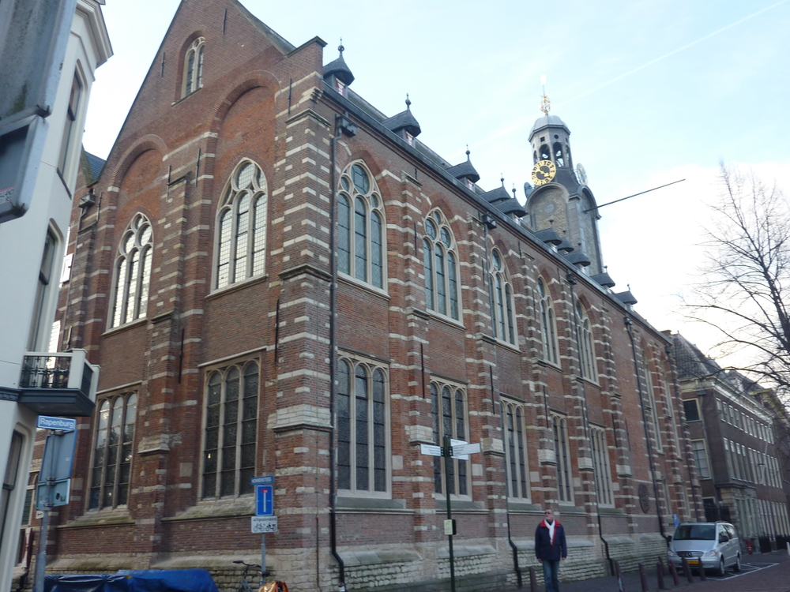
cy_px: 296
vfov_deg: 48.2
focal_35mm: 29
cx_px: 395
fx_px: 662
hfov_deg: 61.7
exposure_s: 1/60
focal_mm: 4.7
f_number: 3.4
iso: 80
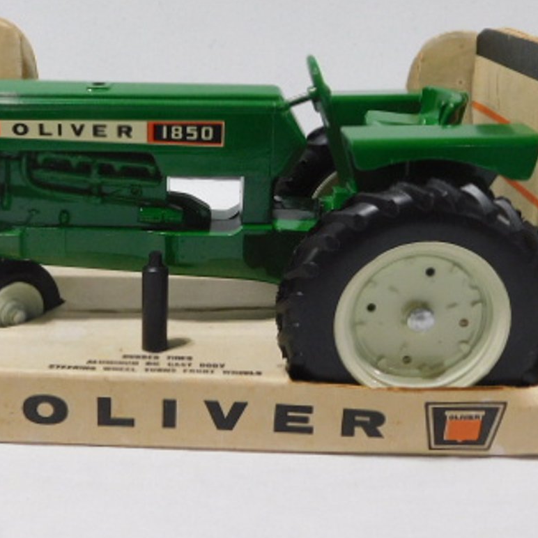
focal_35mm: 52
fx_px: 914
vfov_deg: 32.8
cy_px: 239
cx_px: 224
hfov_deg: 32.7
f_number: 3.2
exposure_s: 1/30
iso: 200
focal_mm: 5.3
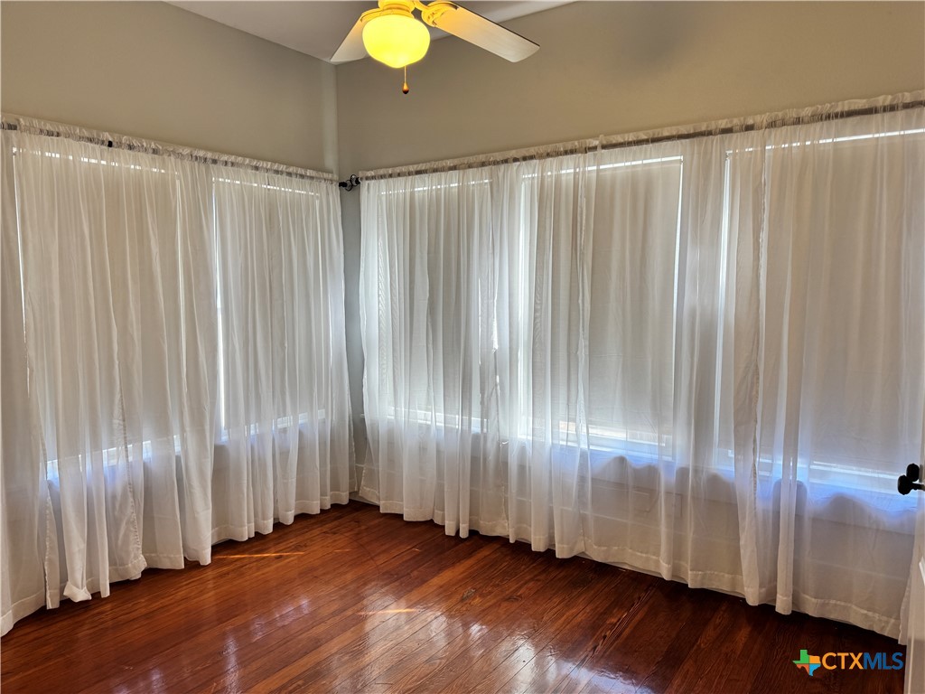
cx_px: 462
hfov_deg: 71.6
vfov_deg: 56.8
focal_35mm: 24
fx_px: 641
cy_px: 347
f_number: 1.78
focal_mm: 6.76
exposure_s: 1/120
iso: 64
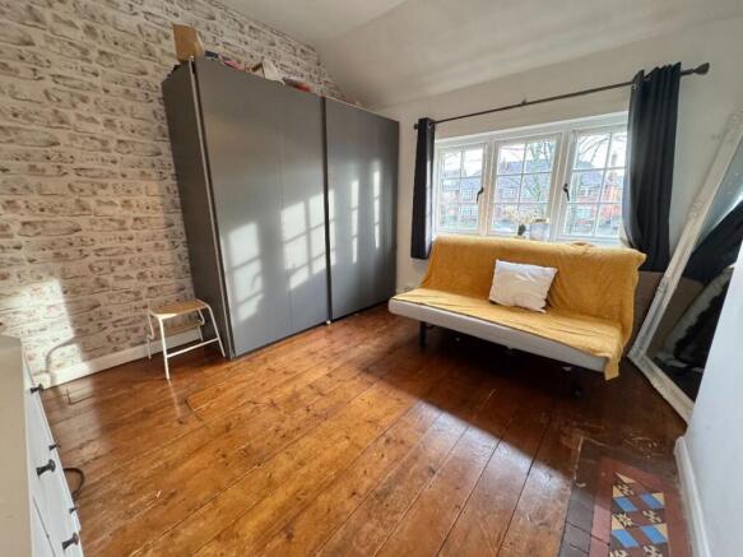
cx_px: 372
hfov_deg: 102.1
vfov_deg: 85.7
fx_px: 300
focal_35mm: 14
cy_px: 278
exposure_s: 1/100
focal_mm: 2.22
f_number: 2.2
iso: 320
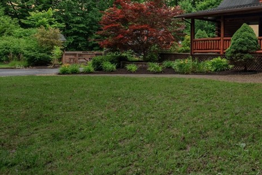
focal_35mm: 33
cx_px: 270
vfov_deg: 39.4
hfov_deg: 46.4
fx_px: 240
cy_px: 56
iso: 640
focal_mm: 14
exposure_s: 1/40
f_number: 9
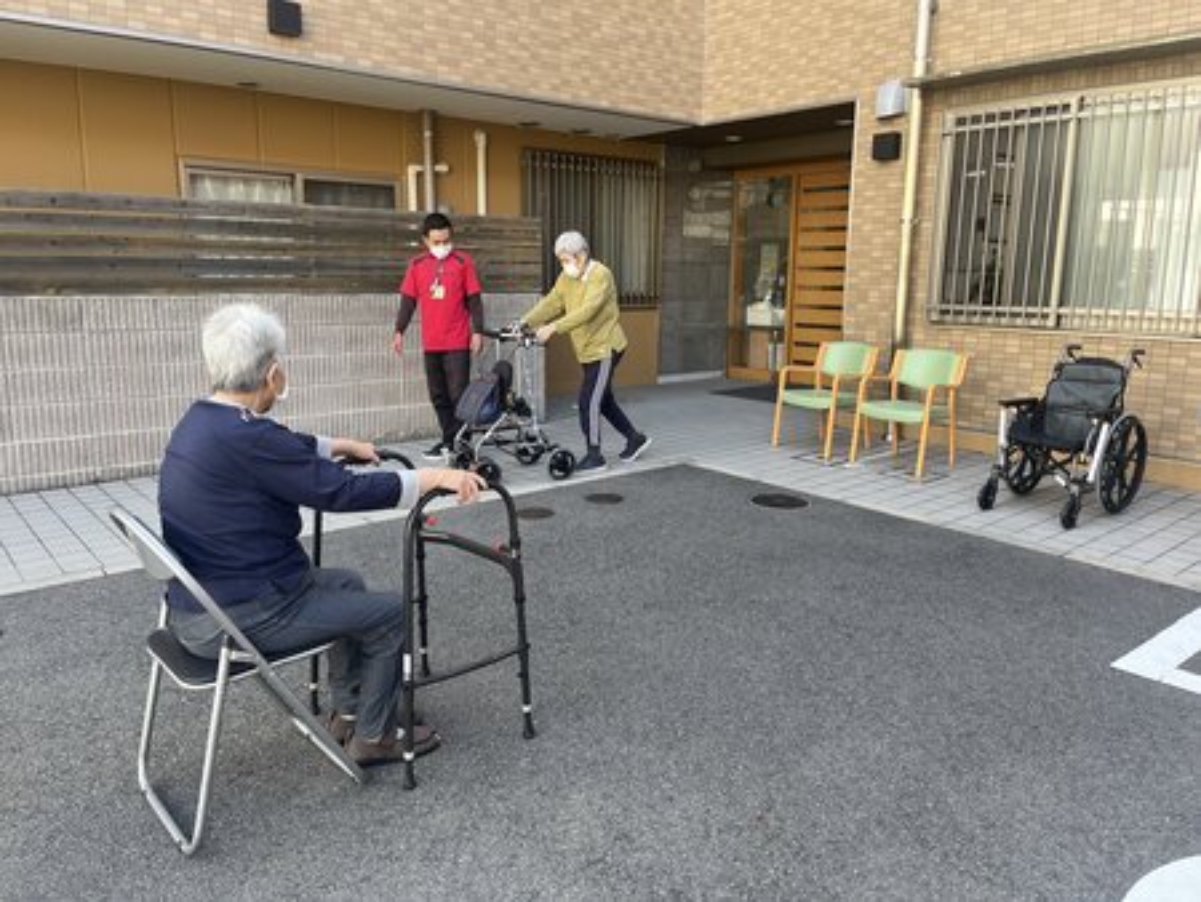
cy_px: 451
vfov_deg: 53.1
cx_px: 600
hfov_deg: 67.3
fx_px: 903
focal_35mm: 26
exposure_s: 1/195
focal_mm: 5.1
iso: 40
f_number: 1.6
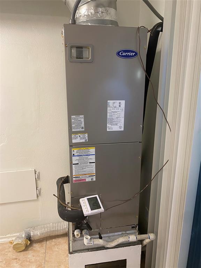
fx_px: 201
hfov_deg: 53.1
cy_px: 134
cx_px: 100
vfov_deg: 67.3
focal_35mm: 26
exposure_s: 1/60
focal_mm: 4.25
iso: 160
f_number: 1.8
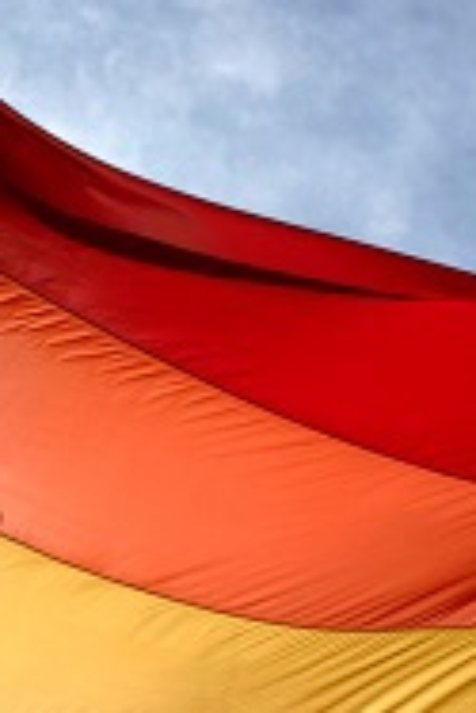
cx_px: -381
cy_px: 768
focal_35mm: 277
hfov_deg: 4.9
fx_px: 5477
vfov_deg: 7.4
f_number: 13
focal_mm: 55
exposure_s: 1/640
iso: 200
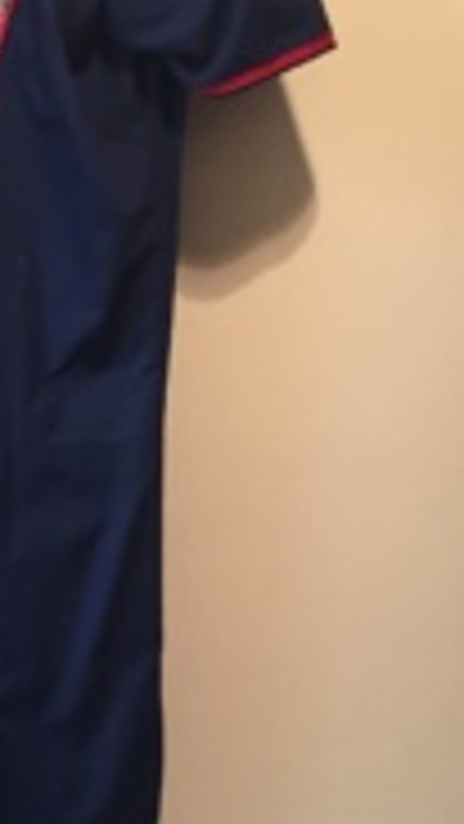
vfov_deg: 30.5
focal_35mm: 69
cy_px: 509
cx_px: -63
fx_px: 1509
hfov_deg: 16.9
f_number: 2.2
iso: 250
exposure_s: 1/24
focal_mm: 4.15
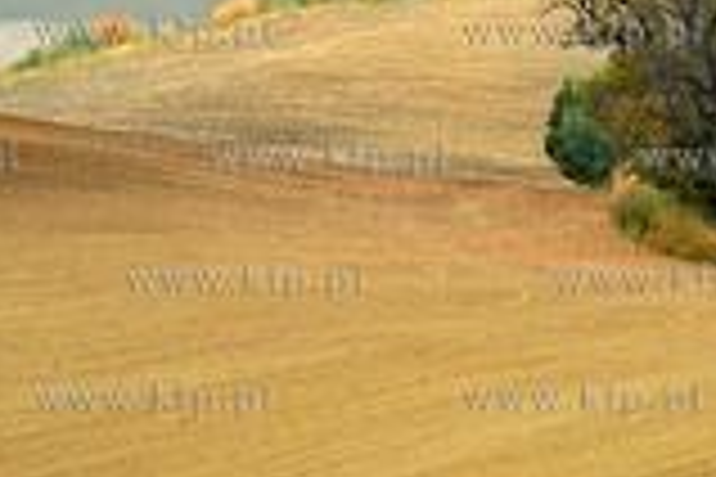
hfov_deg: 4.7
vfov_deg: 3.1
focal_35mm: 439
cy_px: 216
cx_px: 486
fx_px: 8731
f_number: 16
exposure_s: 1/125
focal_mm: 175
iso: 800
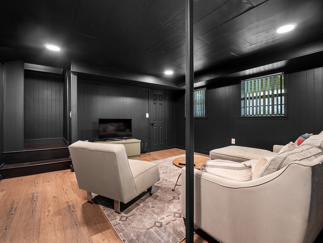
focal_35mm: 16
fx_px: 149
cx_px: 162
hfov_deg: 94.5
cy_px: 122
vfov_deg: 78.1
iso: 400
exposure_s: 1/2
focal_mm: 8
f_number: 5.6
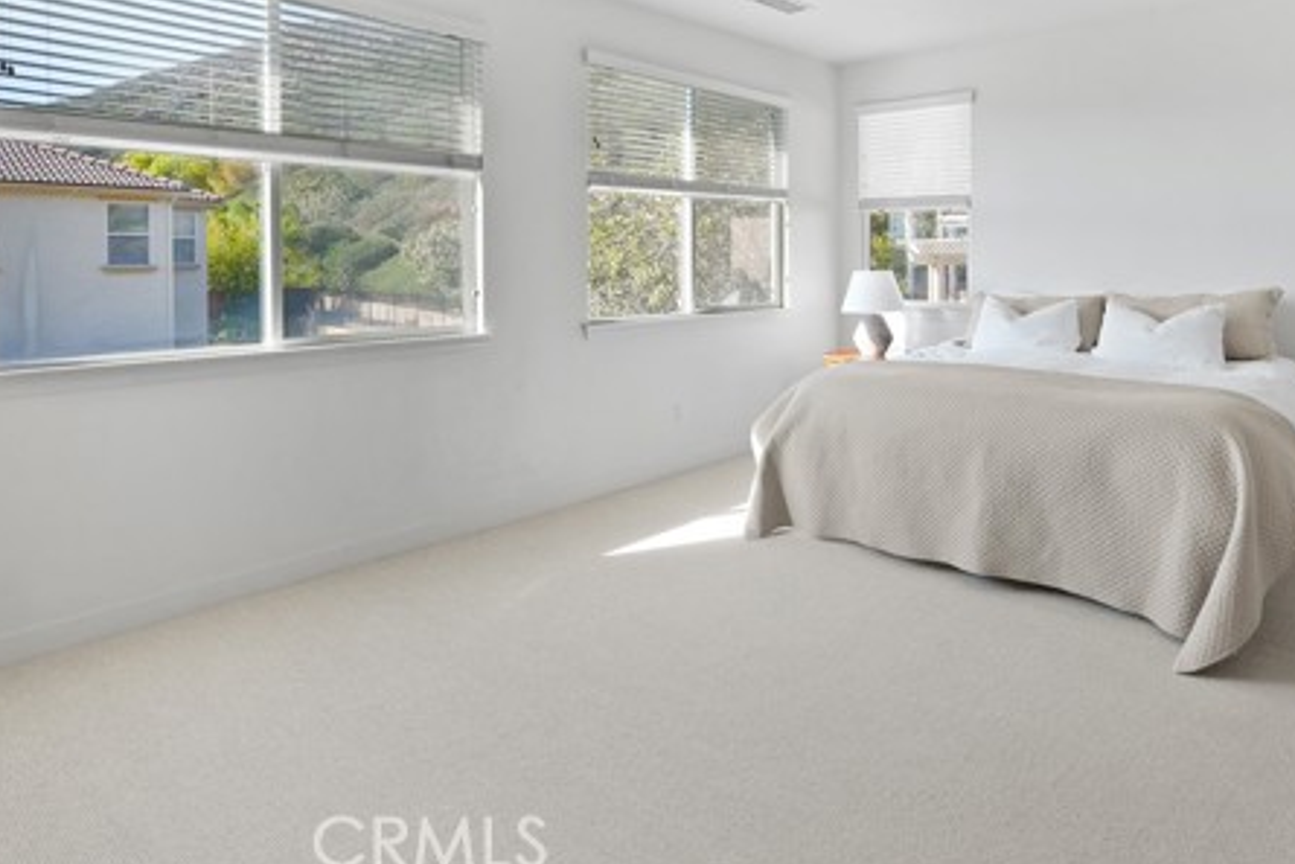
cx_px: 730
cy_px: 263
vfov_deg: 53.6
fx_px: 828
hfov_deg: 75.7
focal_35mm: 23
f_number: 4
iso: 160
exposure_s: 1/15
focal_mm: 16
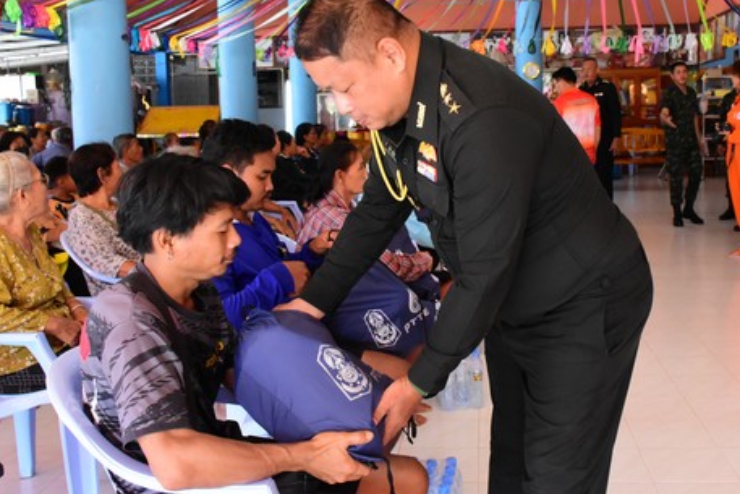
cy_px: 182
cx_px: 437
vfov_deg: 31.8
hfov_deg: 46.2
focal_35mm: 42
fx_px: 864
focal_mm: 20
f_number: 5.6
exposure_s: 1/125
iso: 4000
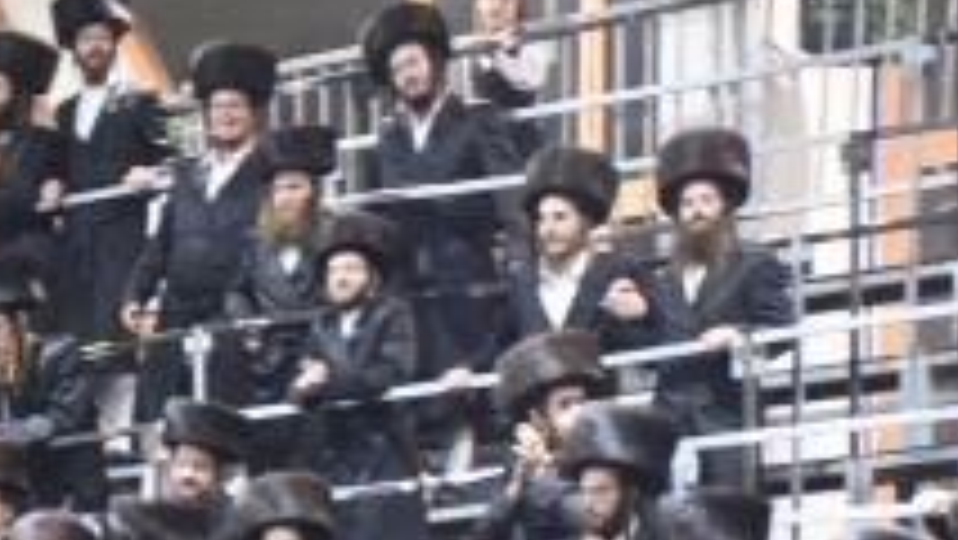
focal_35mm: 176
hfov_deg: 12.0
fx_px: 4472
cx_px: -193
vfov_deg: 6.4
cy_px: 1510
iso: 3200
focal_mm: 35
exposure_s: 1/100
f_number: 2.8
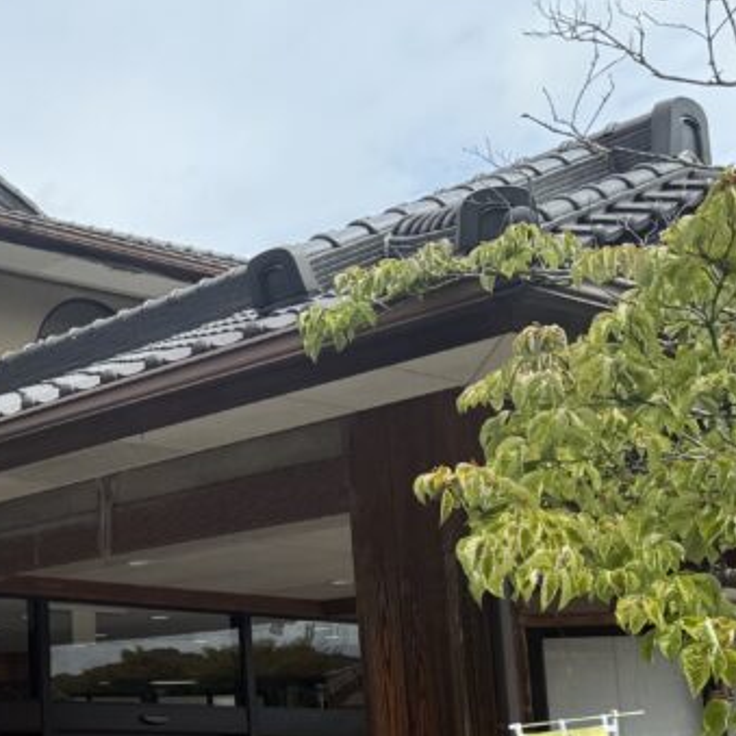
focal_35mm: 64
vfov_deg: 26.7
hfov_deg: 24.2
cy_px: 495
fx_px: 1540
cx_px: -165
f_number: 1.78
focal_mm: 6.76
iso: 80
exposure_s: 1/4975
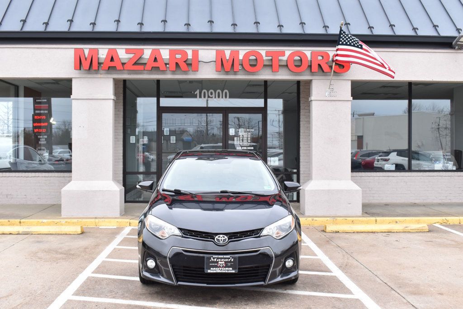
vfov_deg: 31.9
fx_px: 540
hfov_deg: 46.4
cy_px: 154
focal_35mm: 42
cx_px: 232
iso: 400
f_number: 8
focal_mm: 28
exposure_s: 1/125
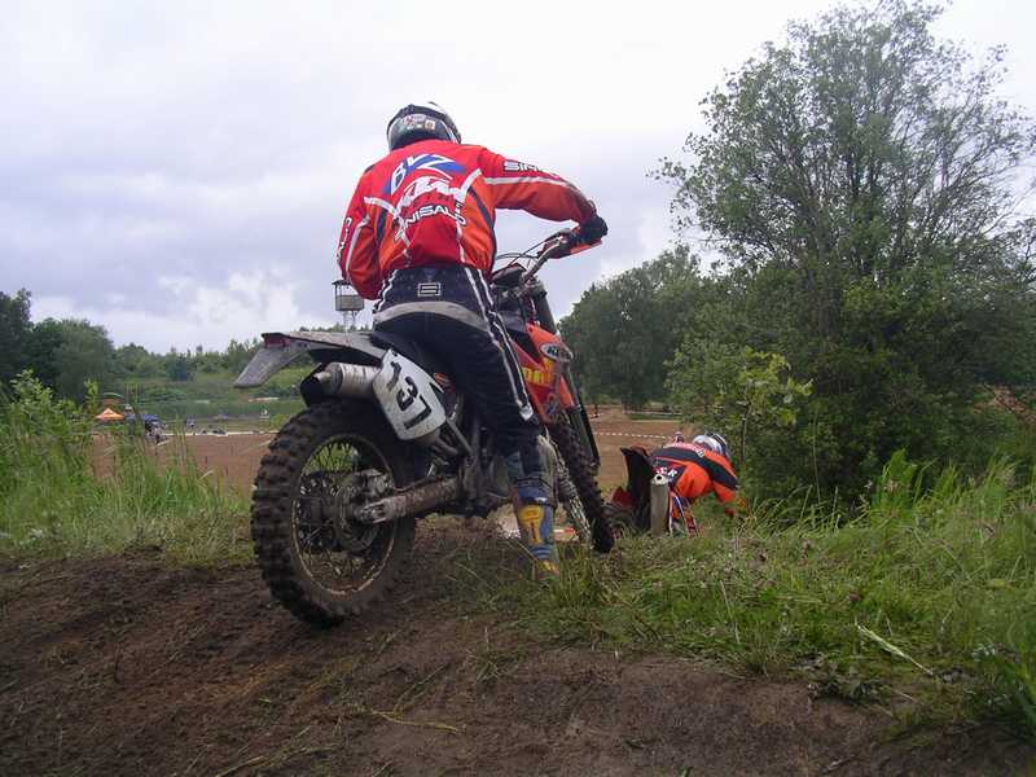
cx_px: 518
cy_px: 388
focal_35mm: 37
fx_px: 1107
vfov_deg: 38.7
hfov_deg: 50.1
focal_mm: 5.7
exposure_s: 1/400
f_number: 2.8
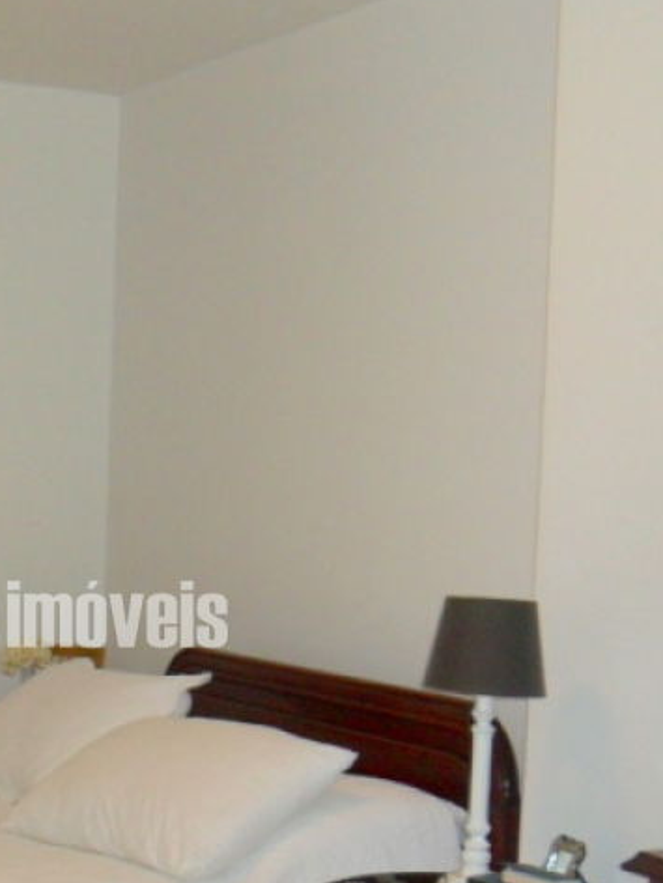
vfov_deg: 27.2
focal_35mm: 71
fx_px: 1812
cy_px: 620
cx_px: 52
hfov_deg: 20.3
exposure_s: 1/45
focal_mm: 6.3
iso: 200
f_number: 3
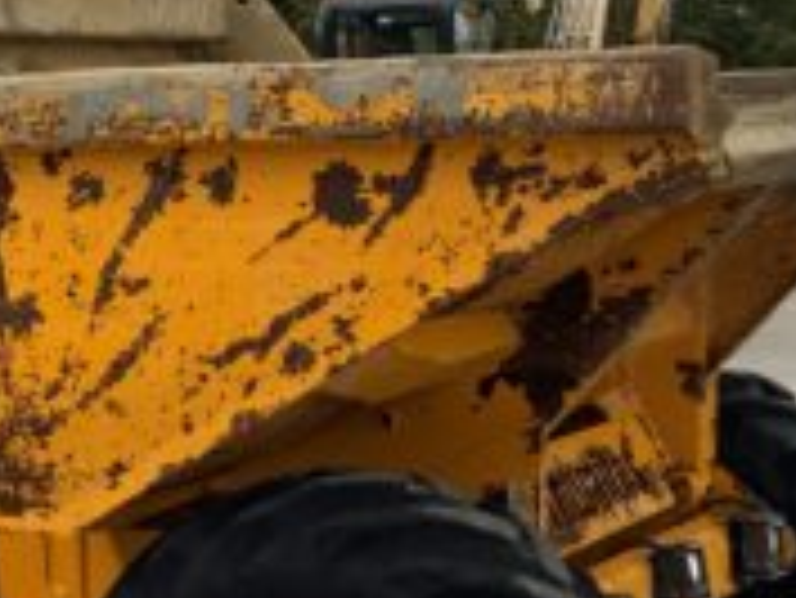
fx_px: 2416
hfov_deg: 18.6
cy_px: 238
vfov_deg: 14.1
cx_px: 202
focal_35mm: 105
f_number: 1.8
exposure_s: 1/199
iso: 16
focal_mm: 3
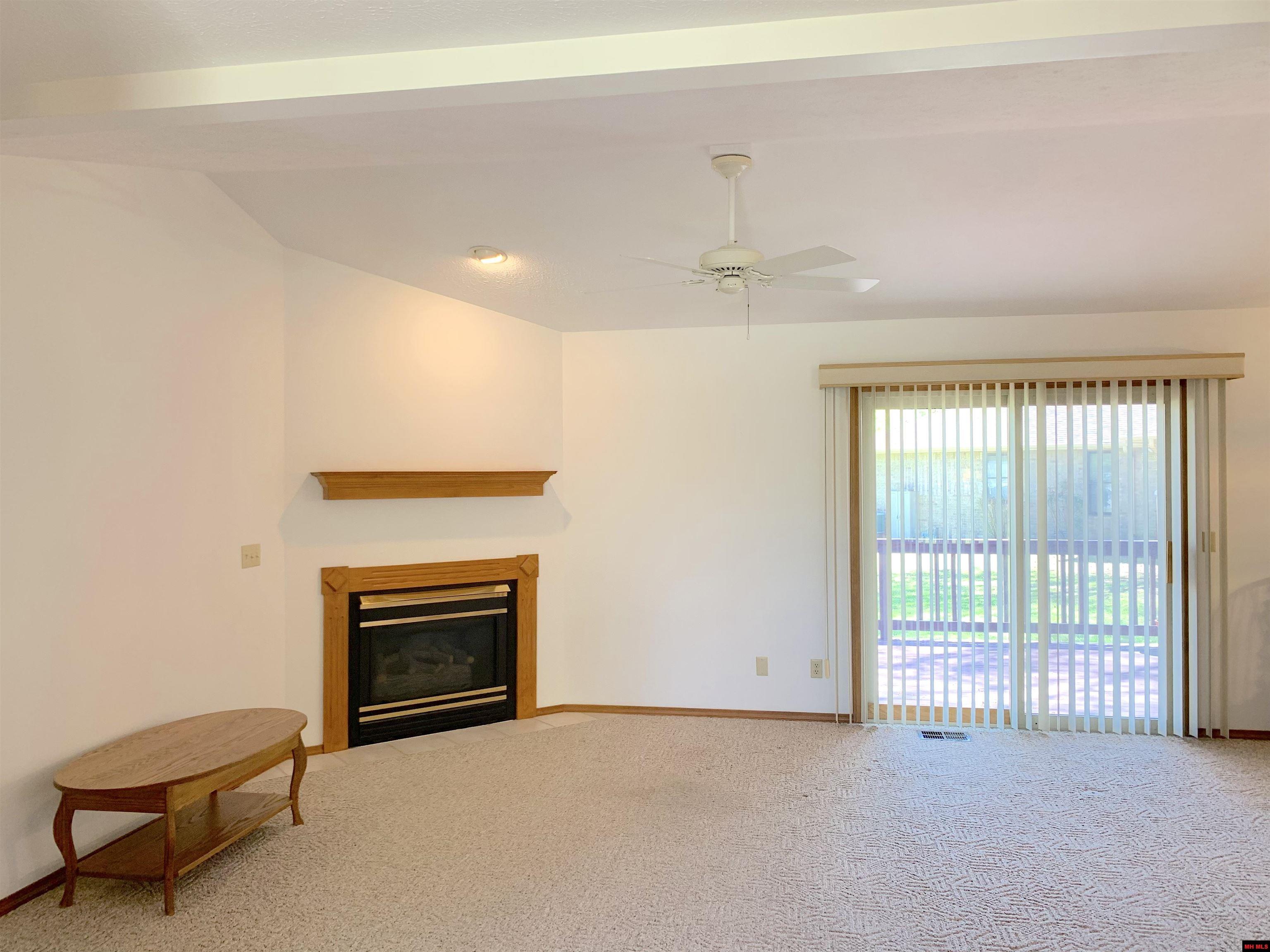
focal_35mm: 26
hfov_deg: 67.3
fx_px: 954
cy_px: 476
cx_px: 635
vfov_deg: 53.1
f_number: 1.8
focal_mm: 4.25
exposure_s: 1/60
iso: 50
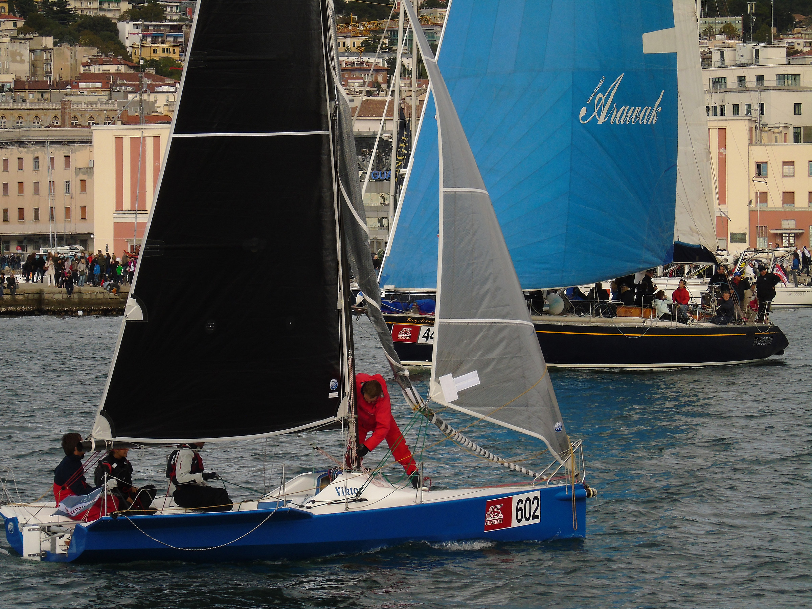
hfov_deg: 10.6
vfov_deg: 8.0
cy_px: 304
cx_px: 406
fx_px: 4363
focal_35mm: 186
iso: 100
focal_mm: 33
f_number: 5
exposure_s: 1/640
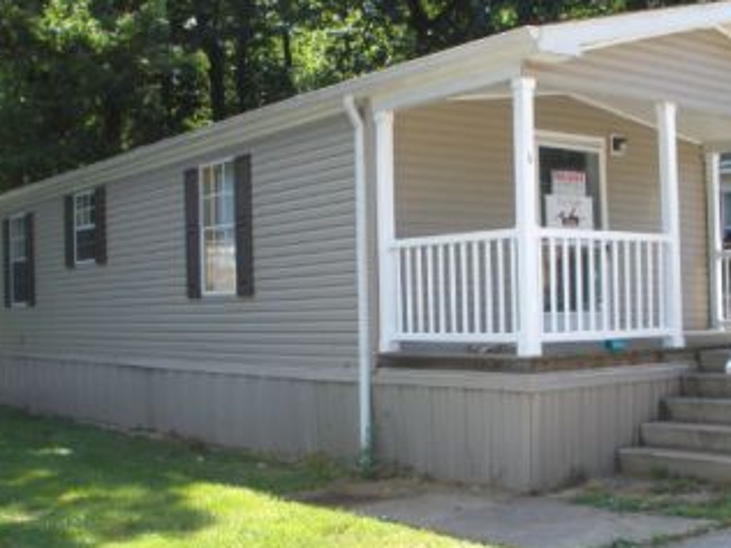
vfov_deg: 28.5
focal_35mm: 51
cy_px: 312
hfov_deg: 37.4
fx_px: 1077
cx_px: 428
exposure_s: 1/80
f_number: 5.6
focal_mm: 6.3
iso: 80
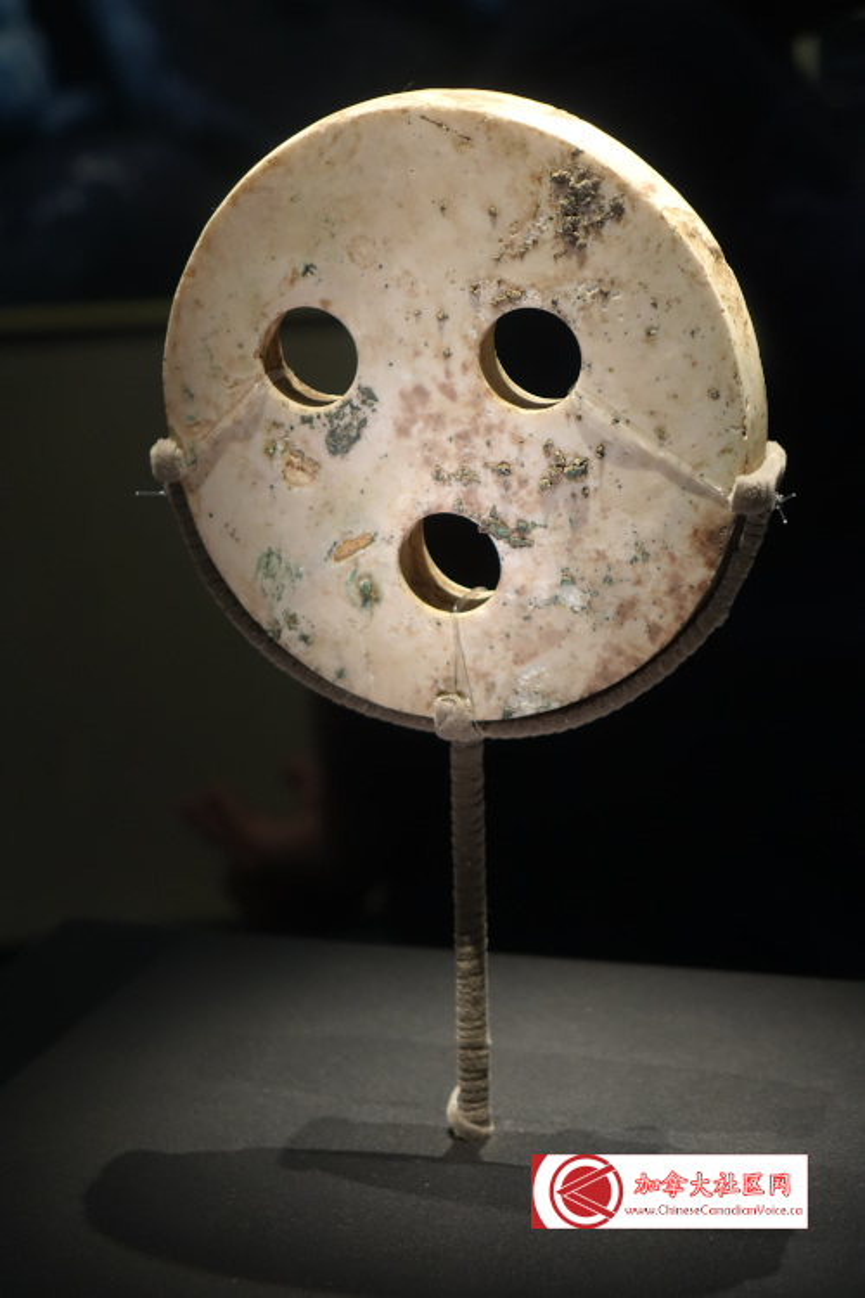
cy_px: 649
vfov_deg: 27.3
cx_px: 432
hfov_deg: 18.4
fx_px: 2667
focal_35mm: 74
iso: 640
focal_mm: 27.11
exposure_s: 1/80
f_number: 2.8
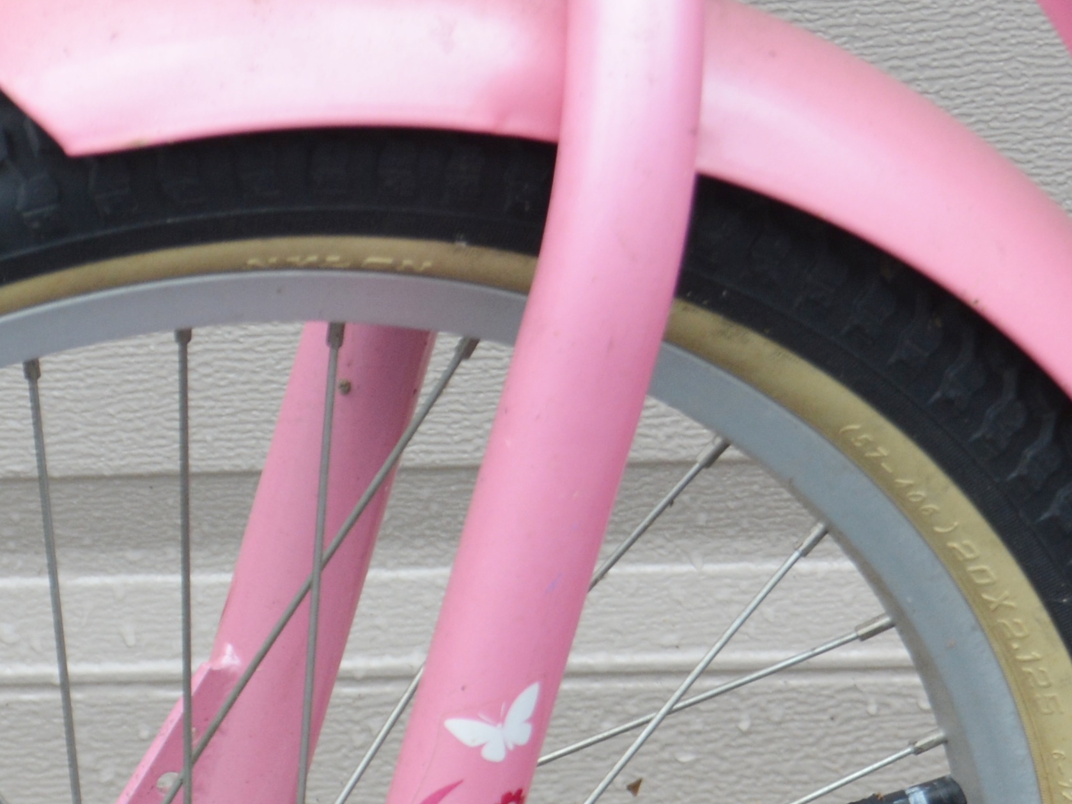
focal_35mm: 258
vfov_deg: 5.7
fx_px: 7990
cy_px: 892
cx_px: 476
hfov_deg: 7.7
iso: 320
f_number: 5.6
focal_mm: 50
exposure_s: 1/125
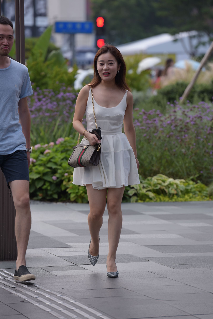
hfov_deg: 7.4
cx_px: 106
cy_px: 160
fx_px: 1641
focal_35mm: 185
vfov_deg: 11.1
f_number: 4
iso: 250
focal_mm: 185
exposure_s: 1/800
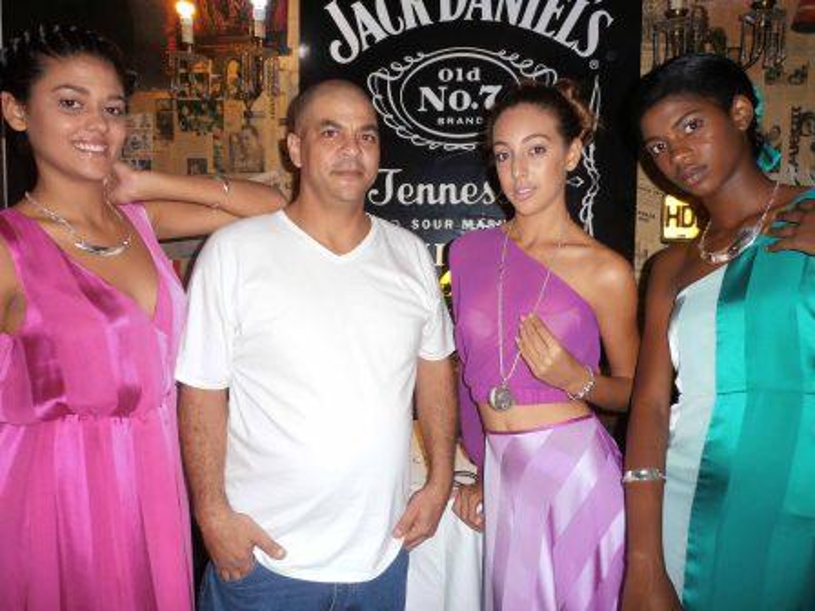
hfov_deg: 71.6
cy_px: 306
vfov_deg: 56.8
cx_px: 408
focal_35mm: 24
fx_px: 565
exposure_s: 1/30
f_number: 3
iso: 100
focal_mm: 4.2
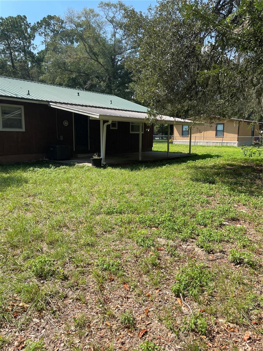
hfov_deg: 53.1
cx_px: 132
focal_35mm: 26
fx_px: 263
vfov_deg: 67.3
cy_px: 176
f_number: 1.6
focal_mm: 4.2
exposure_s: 1/1618
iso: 32
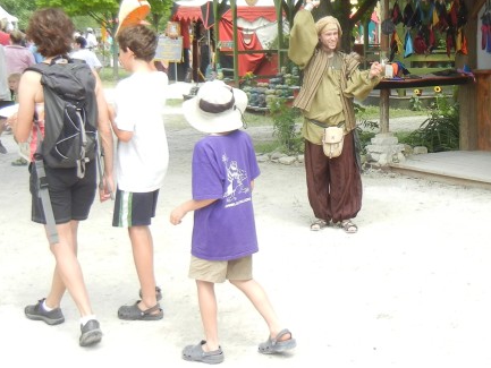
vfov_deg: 20.5
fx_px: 1007
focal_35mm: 71
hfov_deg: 26.6
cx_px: 427
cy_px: 84
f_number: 3.5
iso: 160
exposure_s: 1/264
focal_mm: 5.4
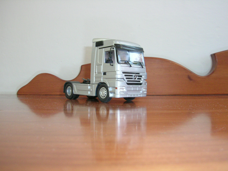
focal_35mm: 35
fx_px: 231
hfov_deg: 52.6
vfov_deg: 40.7
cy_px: 86
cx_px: 114
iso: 200
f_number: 4.8
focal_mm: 5.4
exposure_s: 1/3.8
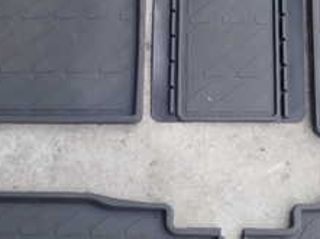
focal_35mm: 68
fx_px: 628
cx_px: 216
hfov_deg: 28.4
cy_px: 116
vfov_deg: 21.6
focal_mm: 4.5
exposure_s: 1/100
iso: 100
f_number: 2
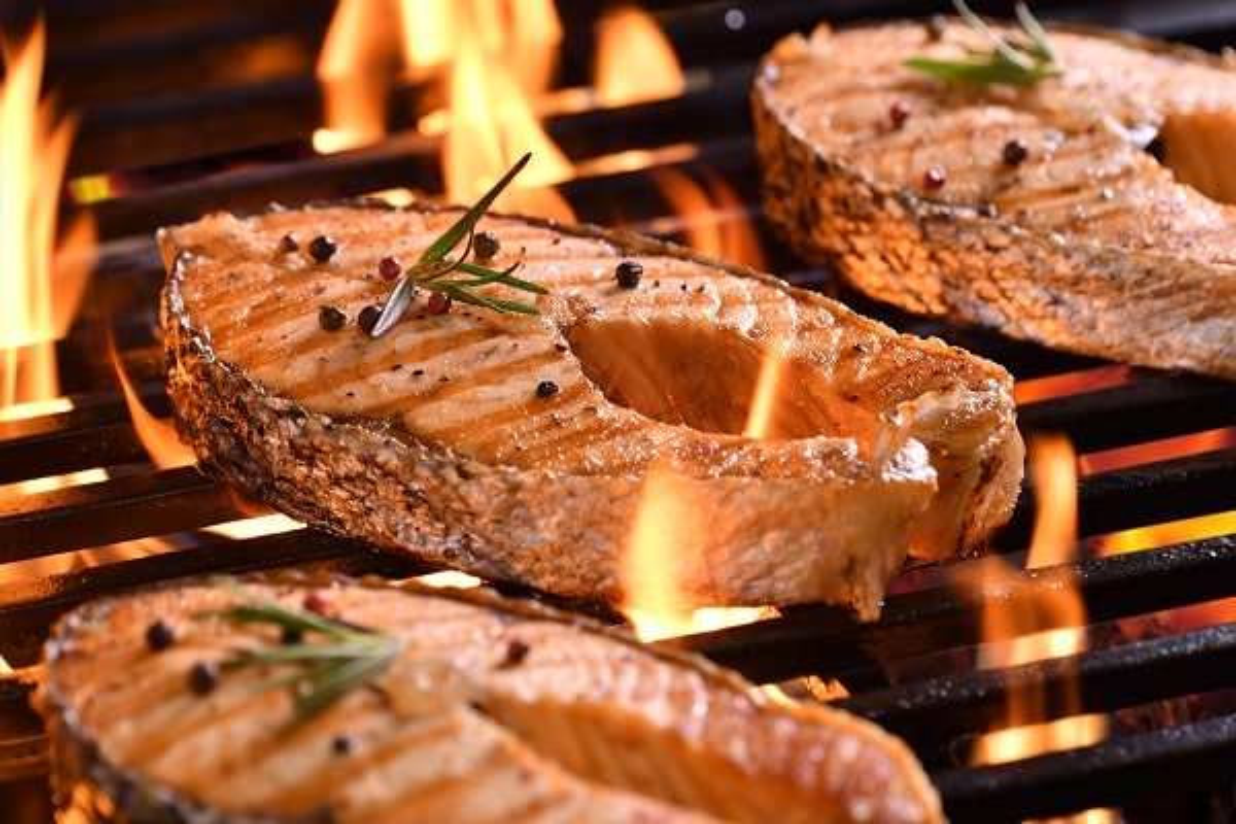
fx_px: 7896
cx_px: 618
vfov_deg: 6.0
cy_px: 412
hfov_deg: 9.0
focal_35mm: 230
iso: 500
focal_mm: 230
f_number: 8
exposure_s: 1/50
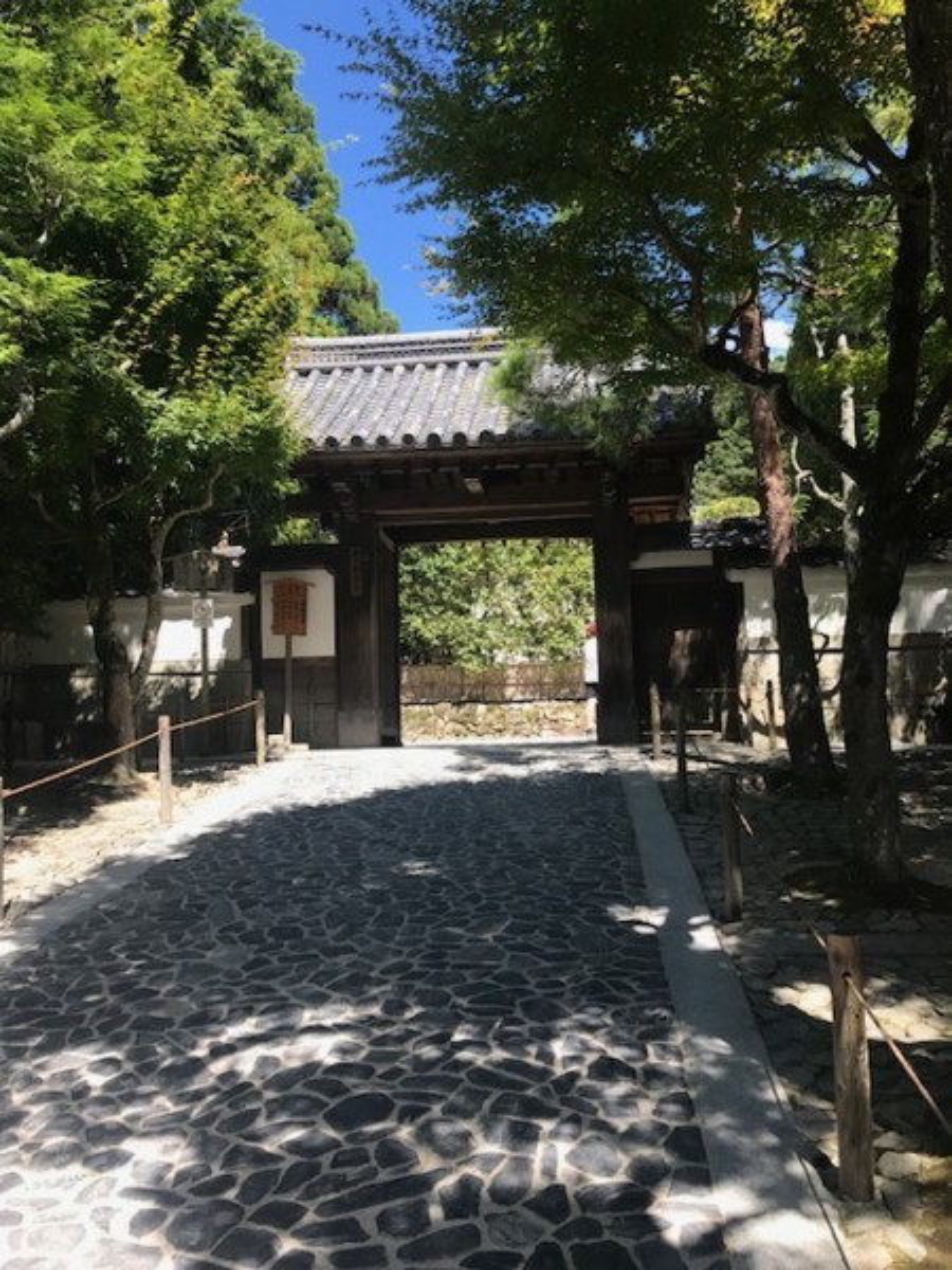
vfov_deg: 63.4
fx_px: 1027
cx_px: 476
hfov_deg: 49.7
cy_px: 635
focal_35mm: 28
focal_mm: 3.99
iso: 20
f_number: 1.8
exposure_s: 1/679
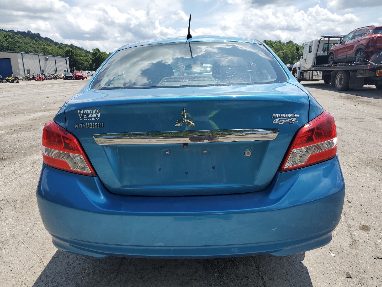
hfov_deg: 67.3
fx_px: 287
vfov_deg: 53.1
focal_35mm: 26
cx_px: 191
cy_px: 144
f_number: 1.5
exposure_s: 1/3333
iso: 50
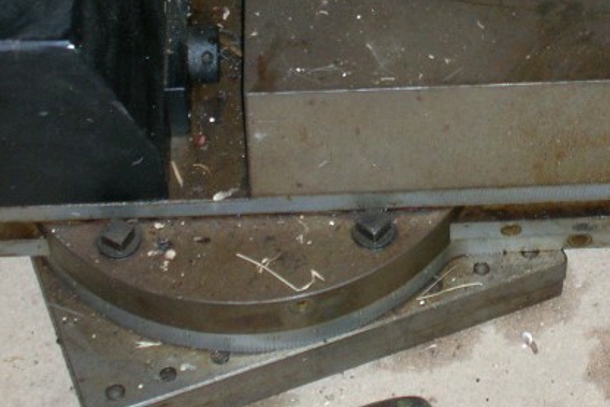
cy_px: -12
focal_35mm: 120
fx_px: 2034
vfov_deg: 11.3
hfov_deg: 16.9
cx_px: 472
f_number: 3.7
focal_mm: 8.8
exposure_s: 1/60.1
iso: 112
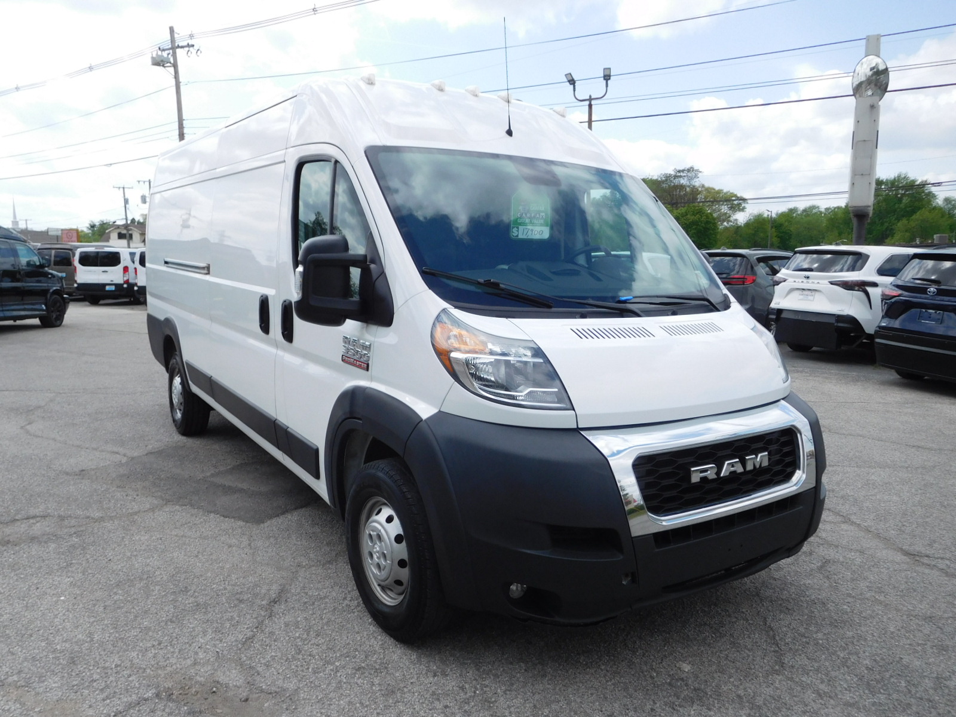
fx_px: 690
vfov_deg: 54.9
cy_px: 358
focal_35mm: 25
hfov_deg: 69.4
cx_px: 478
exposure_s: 1/1000
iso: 125
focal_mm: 4.5
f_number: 3.4
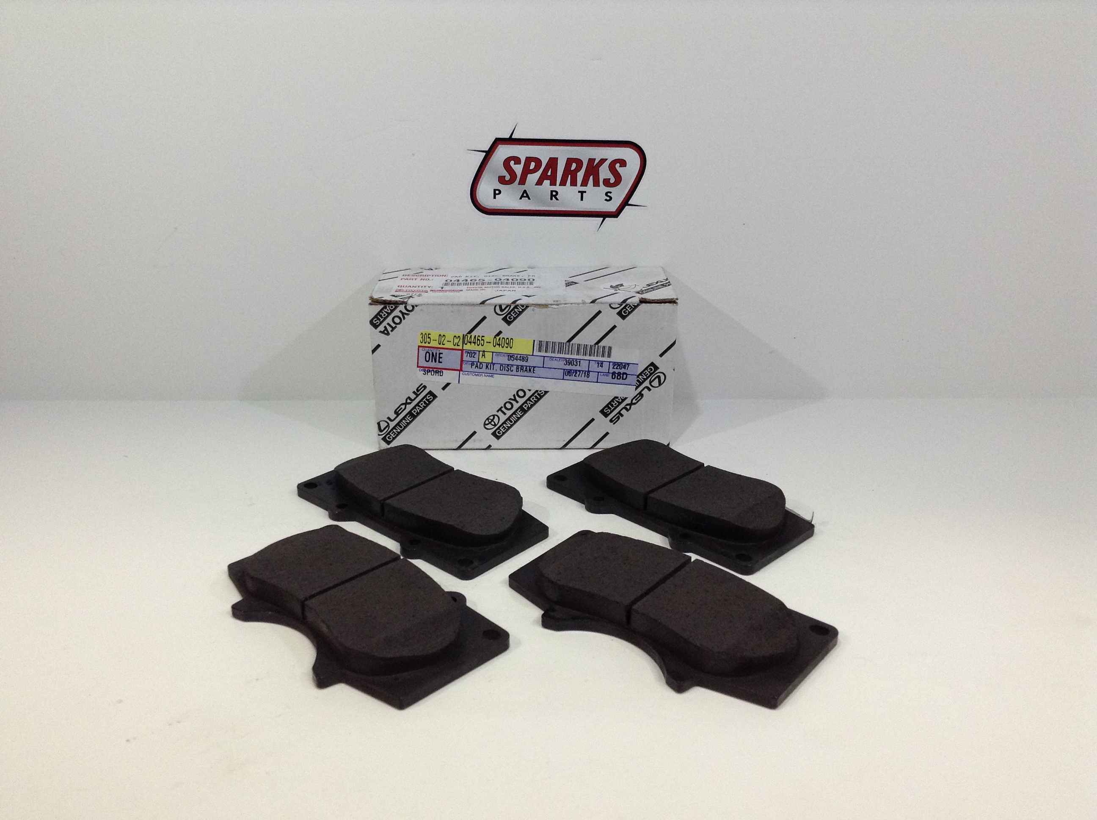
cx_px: 548
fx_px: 1044
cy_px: 410
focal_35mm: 33
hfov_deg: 55.4
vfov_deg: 42.8
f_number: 2.4
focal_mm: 3.3
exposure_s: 1/24
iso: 64
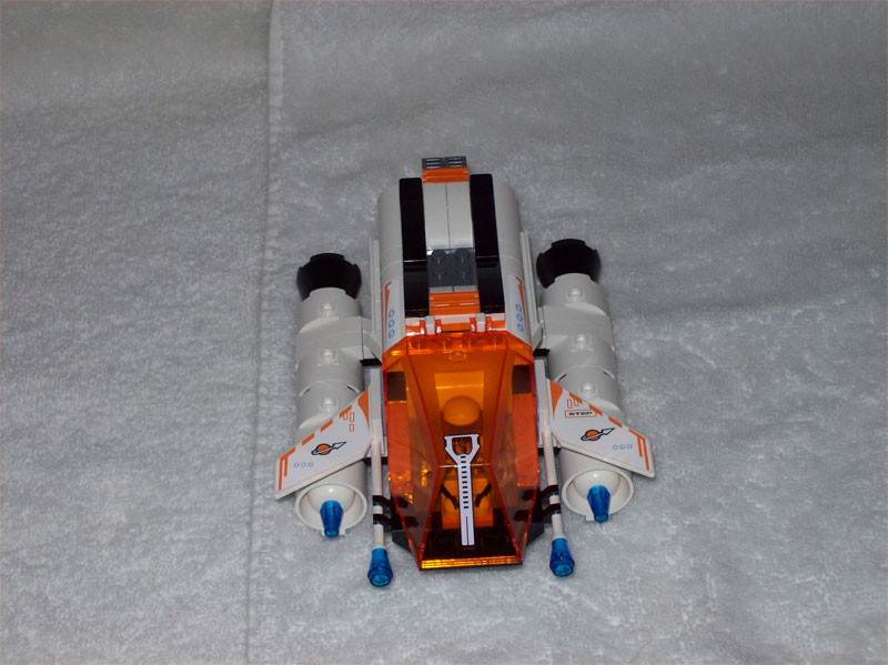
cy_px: 332
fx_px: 2230
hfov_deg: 22.5
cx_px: 444
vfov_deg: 17.0
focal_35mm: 87
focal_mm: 14.3
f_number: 4.3
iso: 80
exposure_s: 1/112
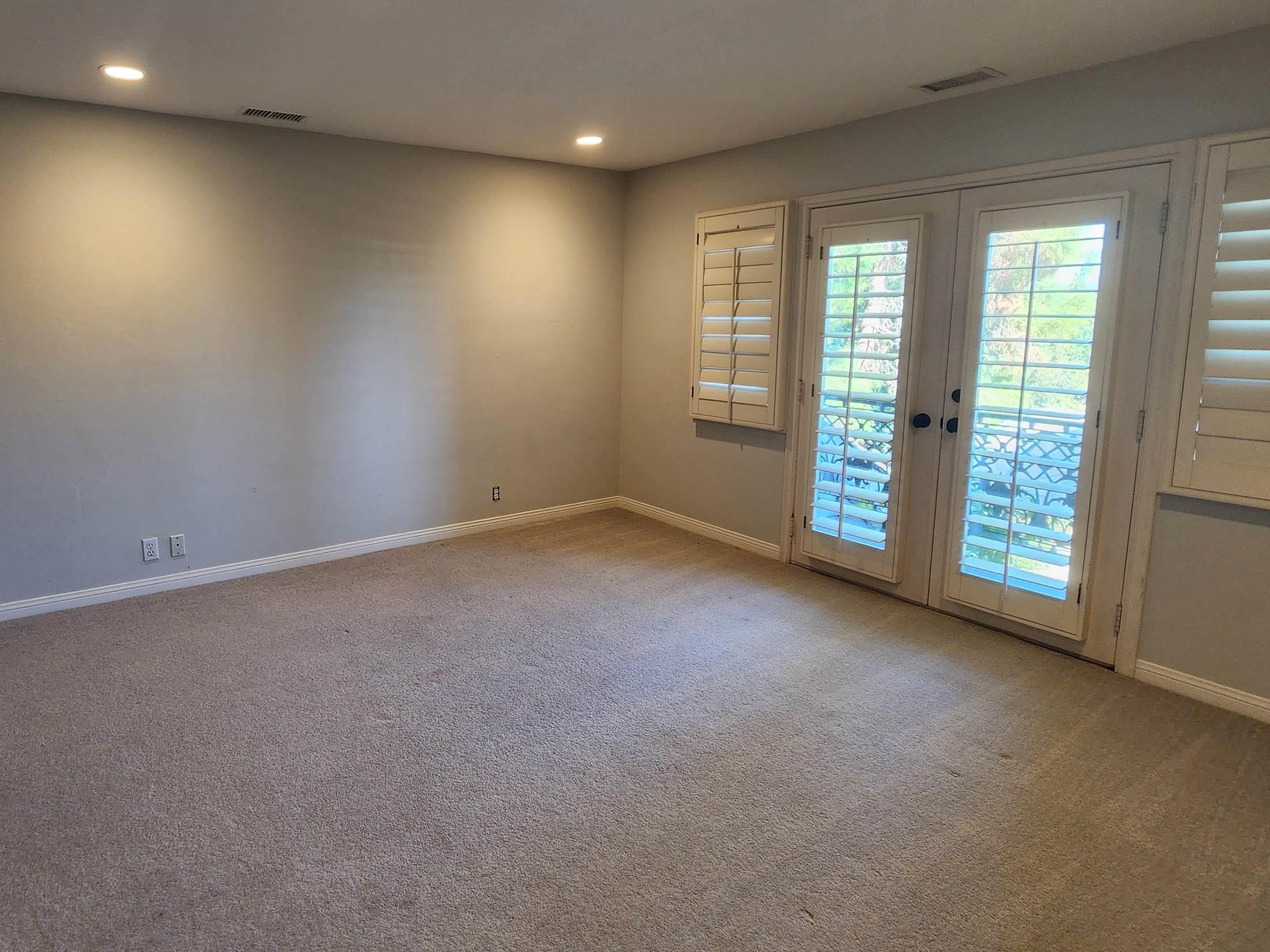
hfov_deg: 85.9
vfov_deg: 71.2
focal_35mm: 18
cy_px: 406
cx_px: 469
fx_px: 660
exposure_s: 1/60
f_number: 2.2
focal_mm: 2.2
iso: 160
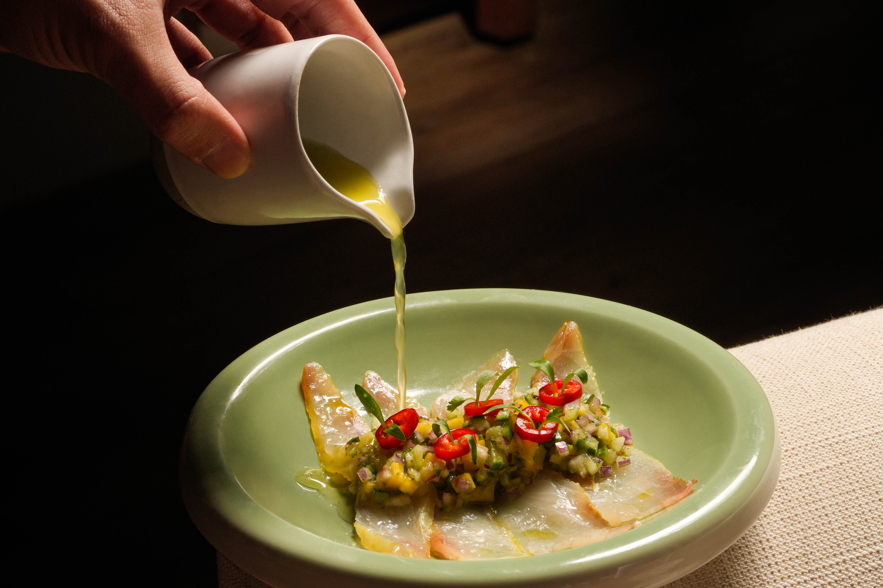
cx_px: 440
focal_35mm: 136
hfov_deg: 15.1
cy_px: 353
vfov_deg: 10.1
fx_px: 3336
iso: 200
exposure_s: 1/200
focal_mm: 90
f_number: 16
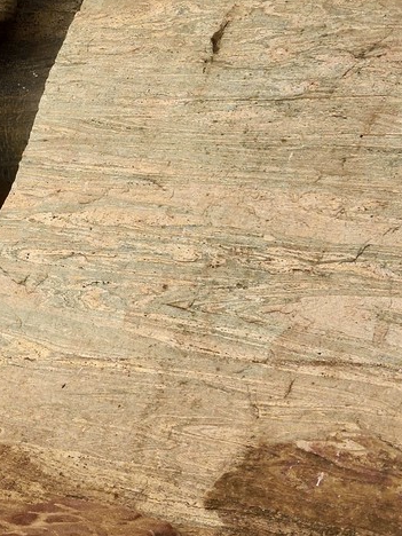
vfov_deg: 18.1
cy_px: -27
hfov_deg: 11.9
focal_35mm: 105
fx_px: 1626
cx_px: -506
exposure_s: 1/80
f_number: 9
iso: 1600
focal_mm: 32
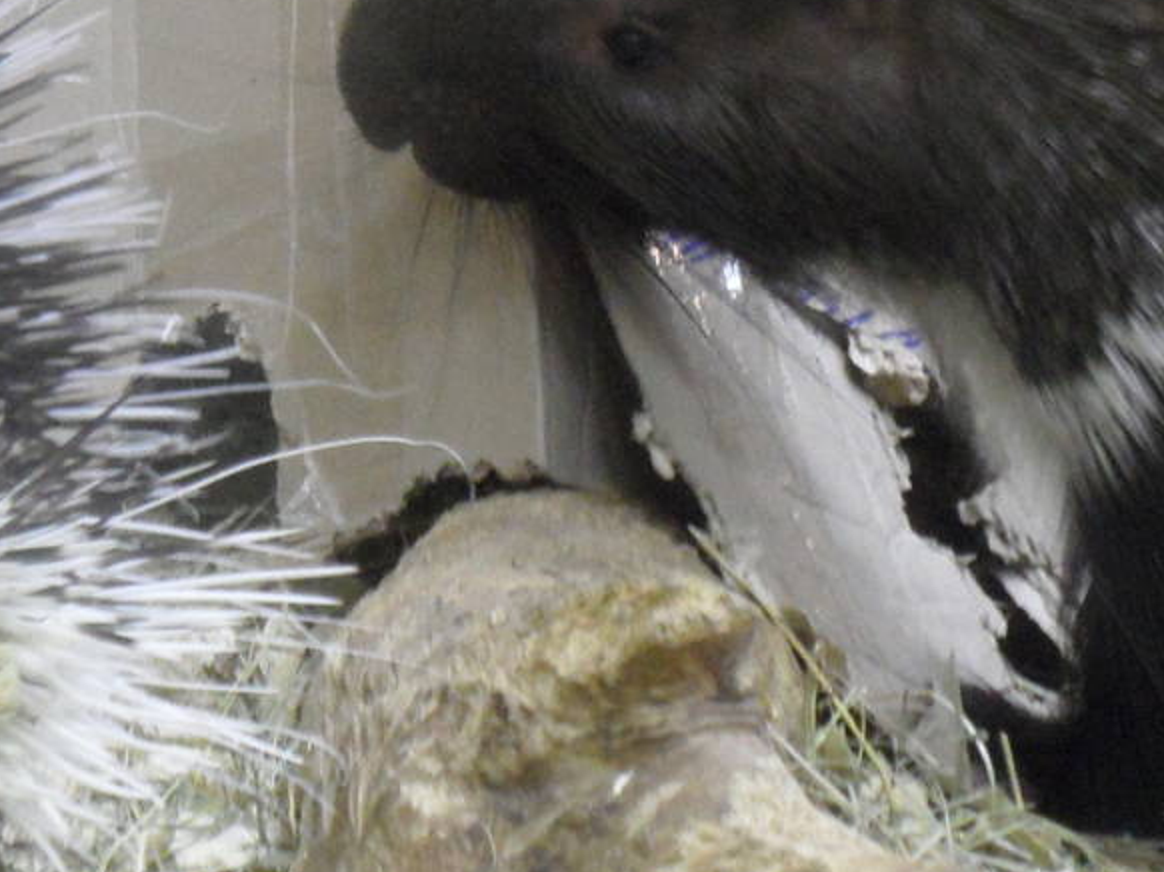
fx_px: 7395
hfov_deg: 9.0
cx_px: 240
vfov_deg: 6.7
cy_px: 18
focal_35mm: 220
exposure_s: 1/10
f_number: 4.2
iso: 400
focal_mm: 13.2
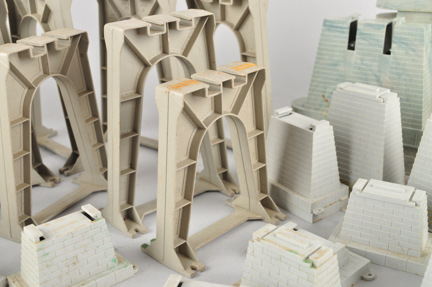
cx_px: 216
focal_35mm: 51
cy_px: 144
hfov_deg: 38.9
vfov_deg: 26.4
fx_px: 611
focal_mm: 34
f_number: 10
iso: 160
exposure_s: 1/100
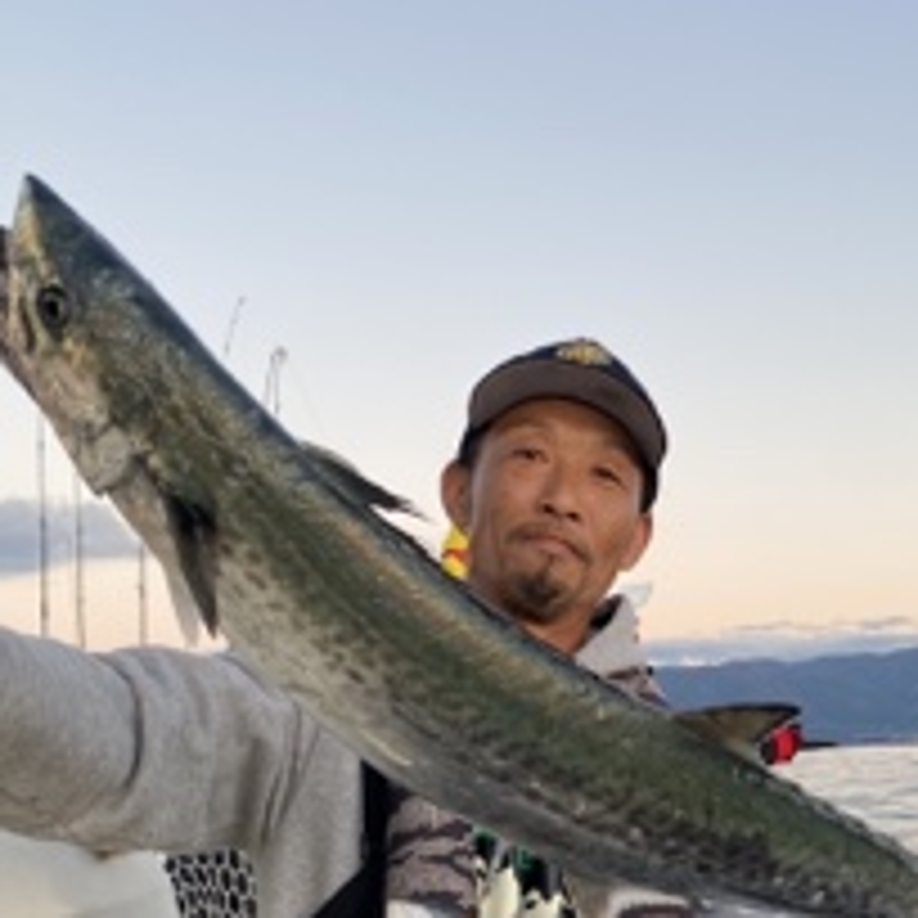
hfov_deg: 37.2
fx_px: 1350
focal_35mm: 45
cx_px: 603
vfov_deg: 36.7
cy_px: 684
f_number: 1.8
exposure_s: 1/121
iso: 64
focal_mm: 4.25
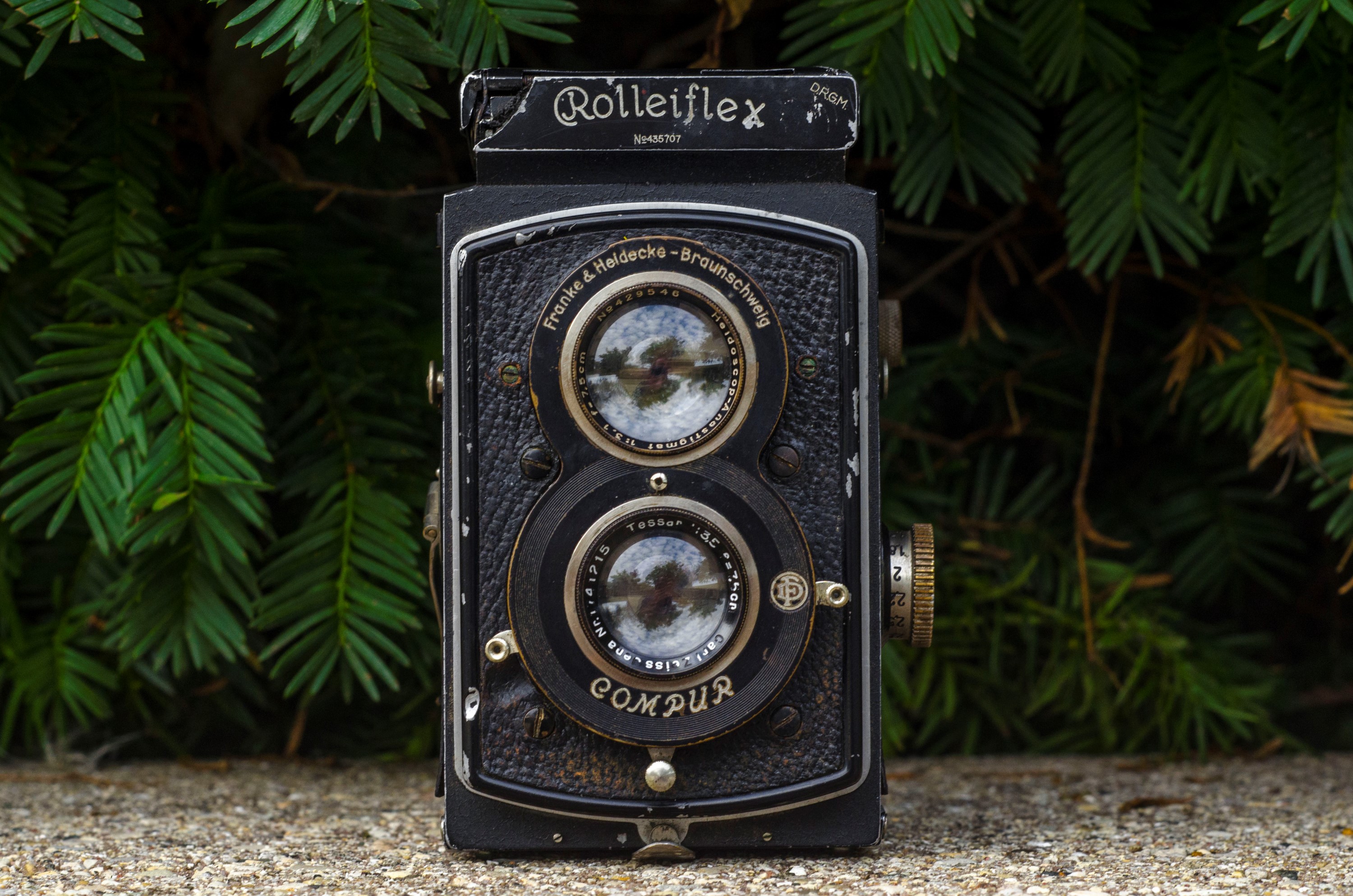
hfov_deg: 37.9
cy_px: 448
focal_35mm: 52
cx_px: 676
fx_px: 1969
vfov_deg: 25.6
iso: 640
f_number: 3.5
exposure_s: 1/125
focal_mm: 35
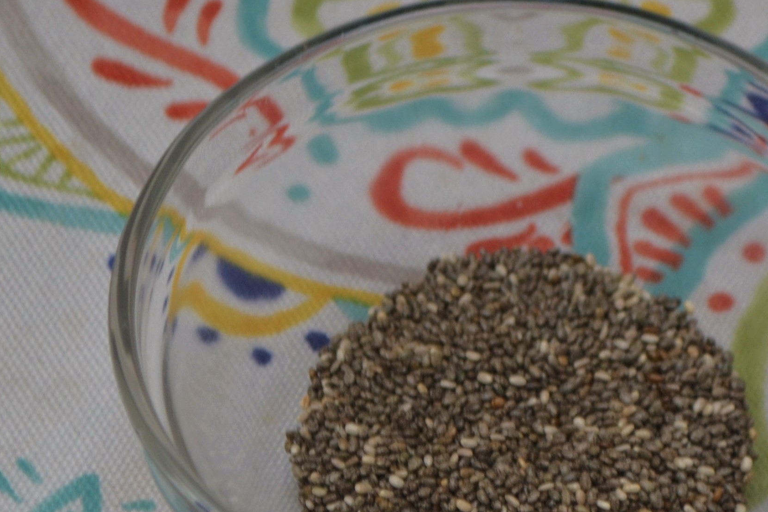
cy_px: 329
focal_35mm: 121
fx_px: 2576
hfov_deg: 16.9
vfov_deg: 11.3
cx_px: 539
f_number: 5.6
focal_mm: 55
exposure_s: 1/30
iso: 400
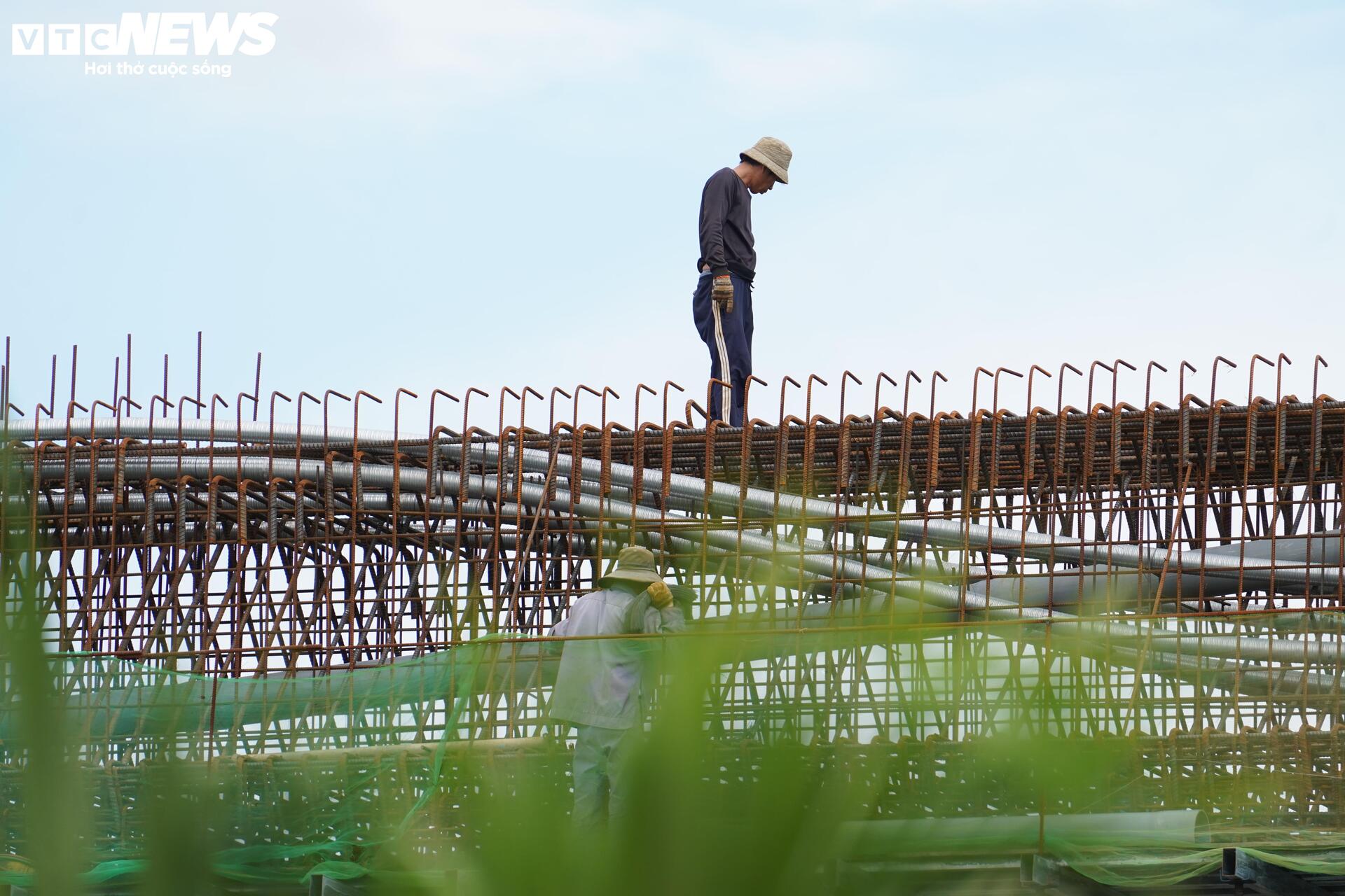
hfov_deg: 5.2
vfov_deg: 3.4
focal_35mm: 400
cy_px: 448
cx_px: 672
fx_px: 14943
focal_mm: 400
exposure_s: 1/1000
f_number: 5.6
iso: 500
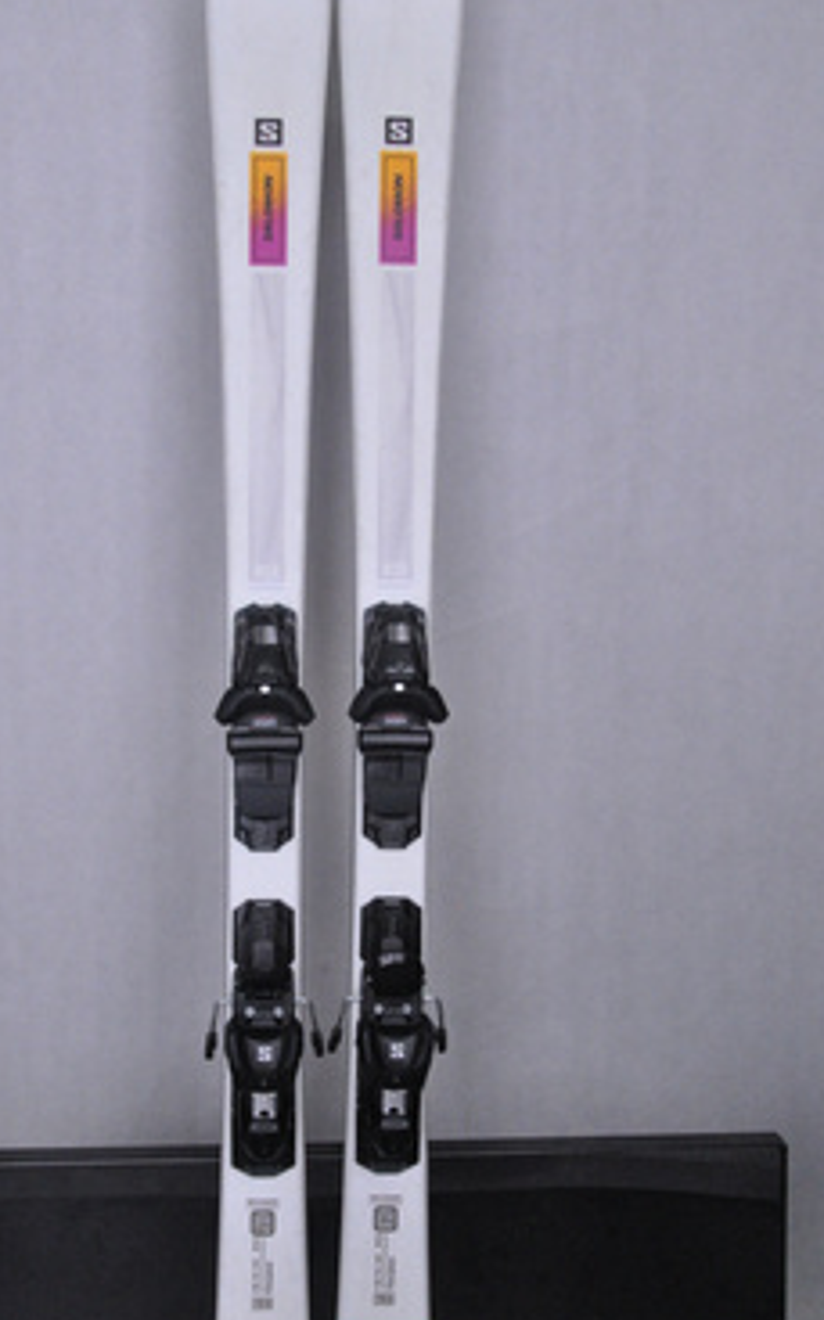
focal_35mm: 45
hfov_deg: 28.5
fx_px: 1619
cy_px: 712
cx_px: 326
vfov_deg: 44.3
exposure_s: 1/125
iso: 3200
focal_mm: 24
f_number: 9.5
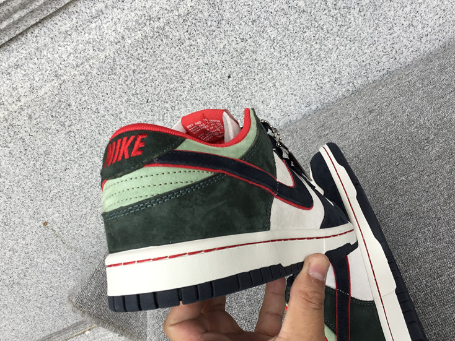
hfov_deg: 49.0
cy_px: 189
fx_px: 500
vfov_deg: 37.7
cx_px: 232
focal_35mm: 38
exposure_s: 1/103
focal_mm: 3.3
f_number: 2.4
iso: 25
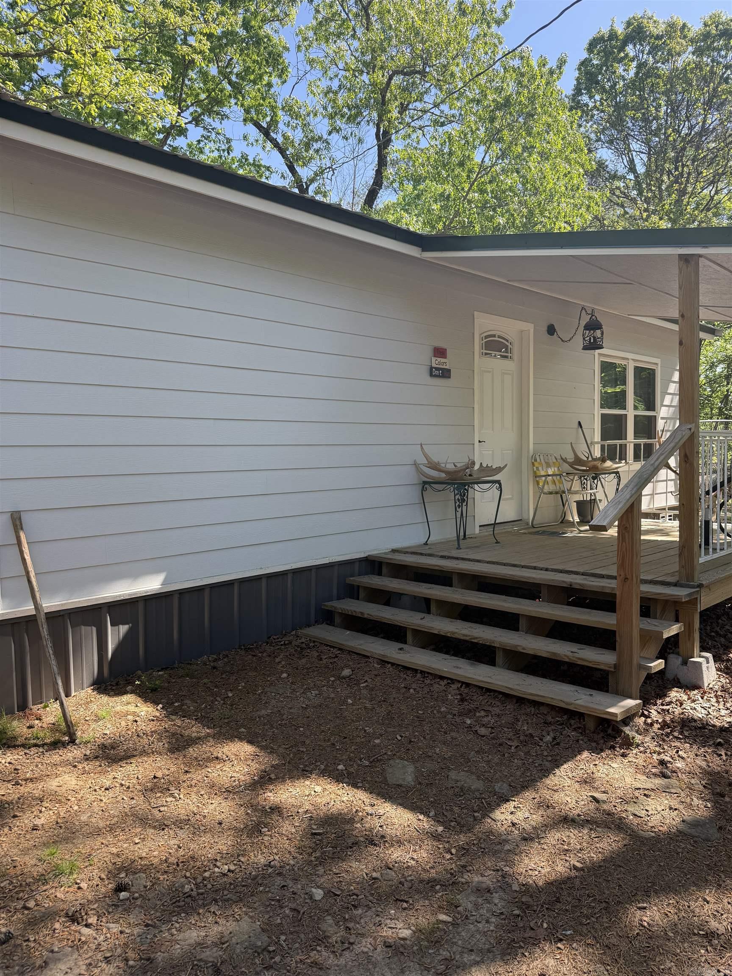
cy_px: 488
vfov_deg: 71.6
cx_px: 366
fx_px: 677
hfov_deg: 56.8
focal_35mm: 24
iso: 100
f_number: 1.78
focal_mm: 6.76
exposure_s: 1/849
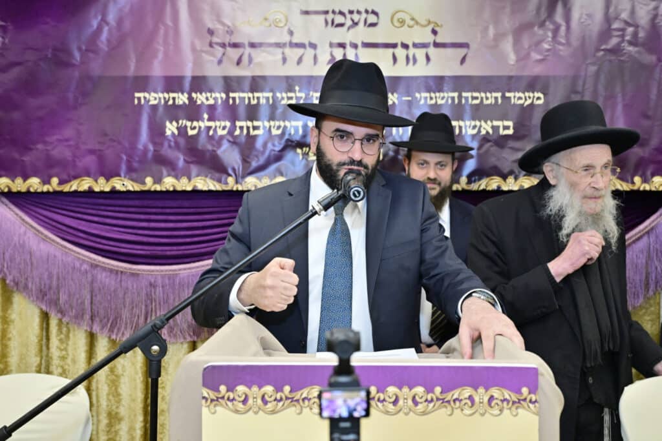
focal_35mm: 36
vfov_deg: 36.9
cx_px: 331
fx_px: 662
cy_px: 220
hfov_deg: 53.1
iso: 640
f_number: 4.5
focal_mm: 36
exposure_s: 1/200
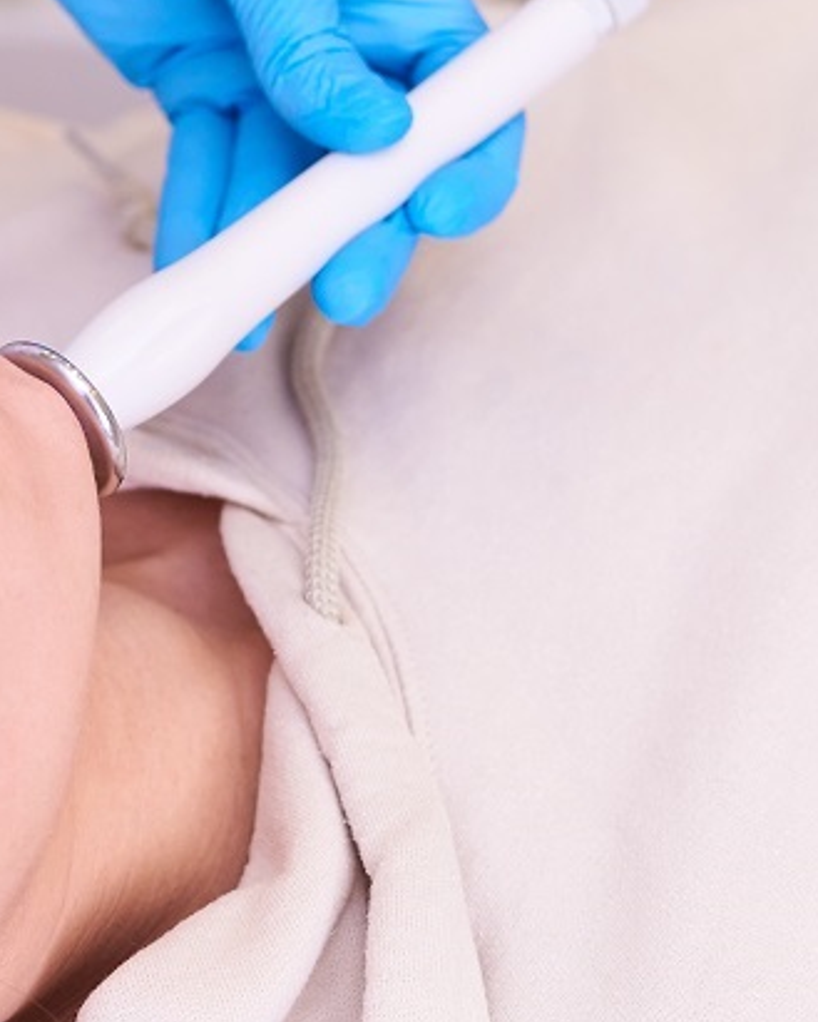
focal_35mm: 137
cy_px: 571
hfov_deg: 11.0
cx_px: -226
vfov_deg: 14.1
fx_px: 4144
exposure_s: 1/160
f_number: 3.2
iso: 400
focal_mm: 50
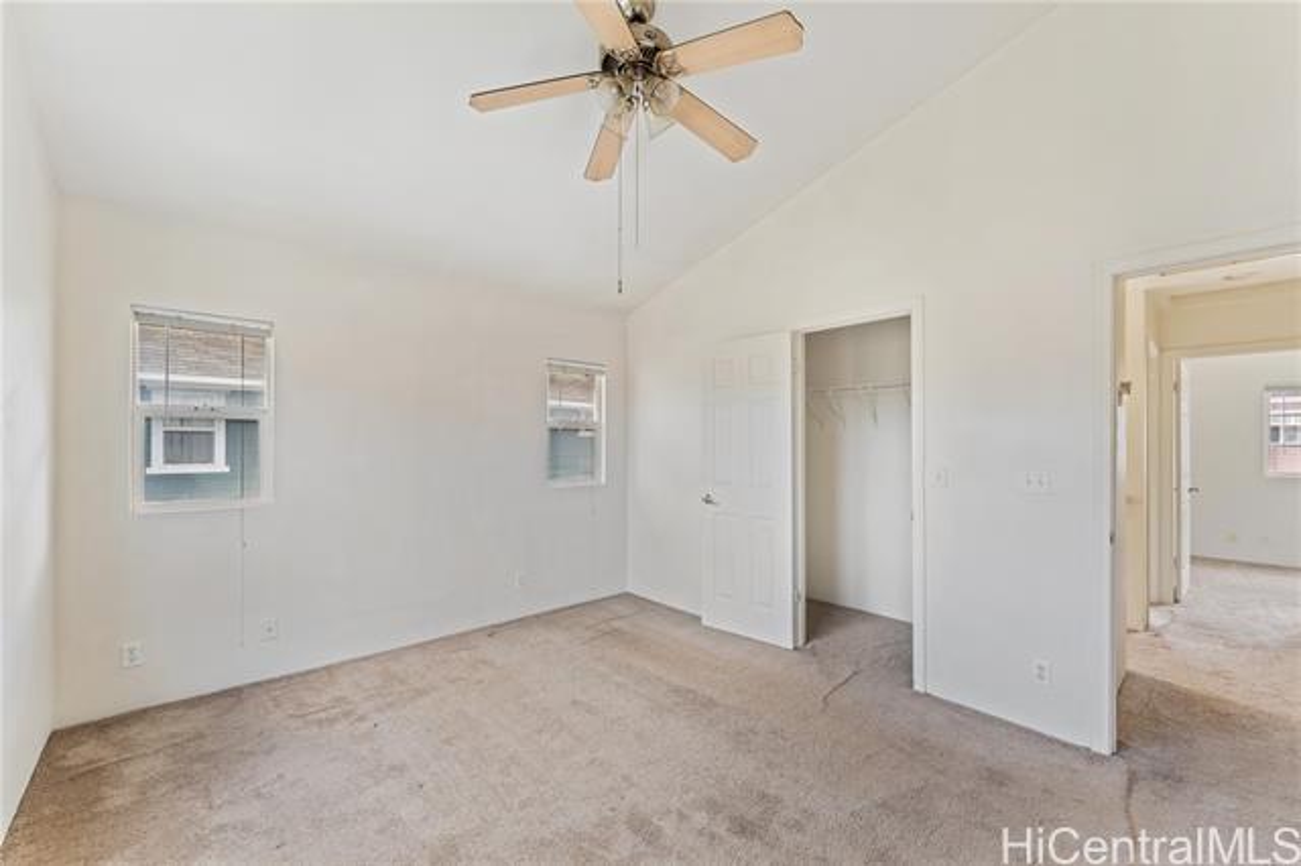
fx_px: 506
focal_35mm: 14
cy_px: 433
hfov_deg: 104.3
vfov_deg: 81.1
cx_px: 650
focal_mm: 14
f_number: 9
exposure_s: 1/2.5
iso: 400
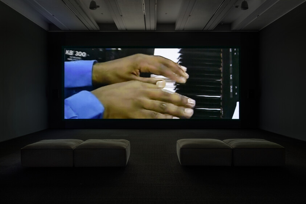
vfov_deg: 41.1
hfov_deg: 58.7
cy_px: 102
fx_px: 272
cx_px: 153
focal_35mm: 32
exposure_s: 30
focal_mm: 32
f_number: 11
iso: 160
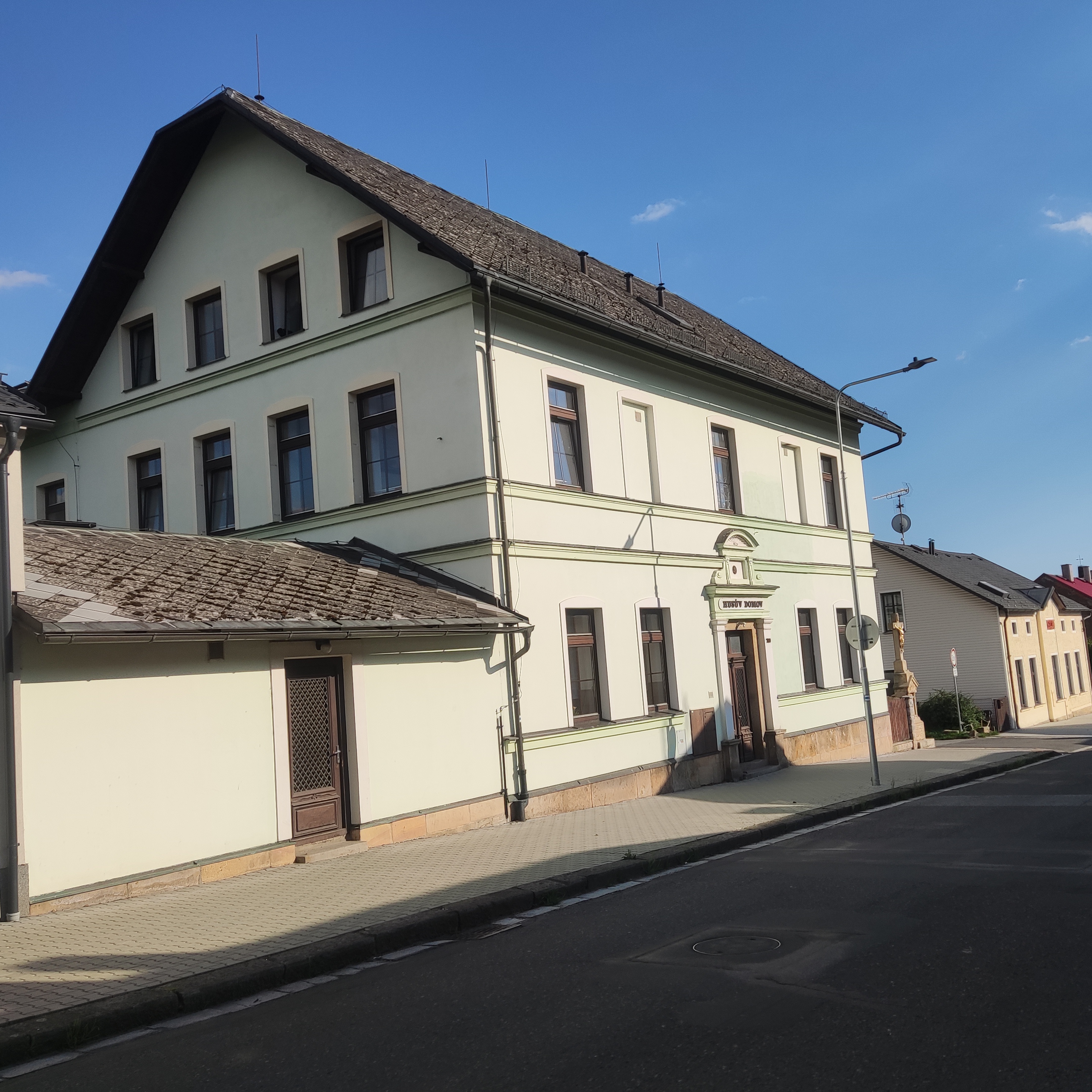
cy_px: 544
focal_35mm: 30
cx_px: 597
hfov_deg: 54.0
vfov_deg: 54.0
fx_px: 1071
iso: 50
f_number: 1.79
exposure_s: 1/2292
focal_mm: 4.71
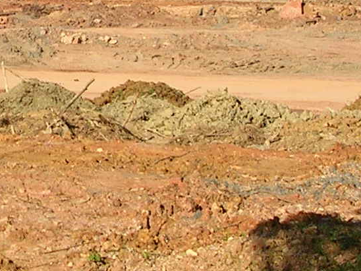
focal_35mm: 142
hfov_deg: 13.6
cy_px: 2
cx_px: -46
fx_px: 1481
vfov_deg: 10.4
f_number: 5.6
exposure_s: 1/224
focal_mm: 5.8
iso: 50
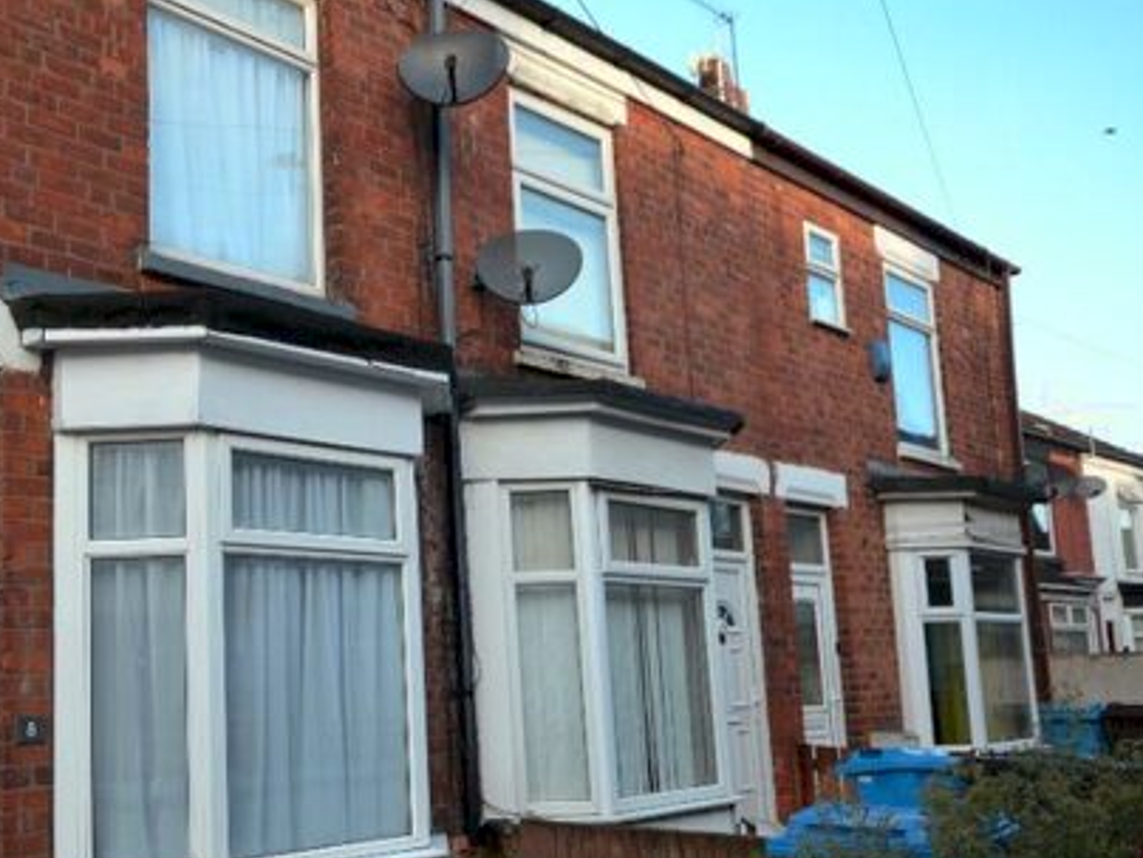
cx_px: 337
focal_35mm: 35
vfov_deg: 40.5
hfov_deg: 51.1
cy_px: 514
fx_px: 1156
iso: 200
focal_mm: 14
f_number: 5.6
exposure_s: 1/125
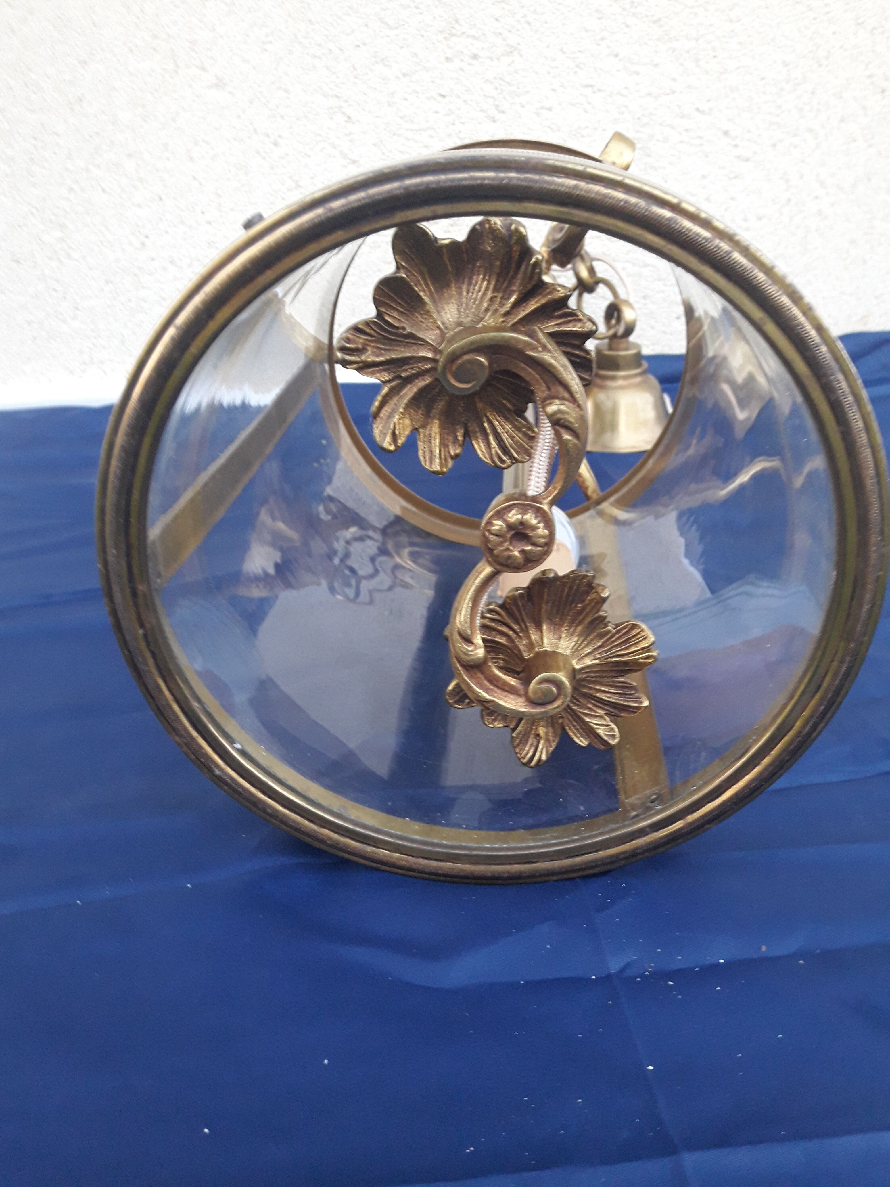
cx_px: 445
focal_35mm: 28
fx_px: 960
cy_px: 594
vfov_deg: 63.4
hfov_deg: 49.7
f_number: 1.9
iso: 160
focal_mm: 3.7
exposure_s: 1/33
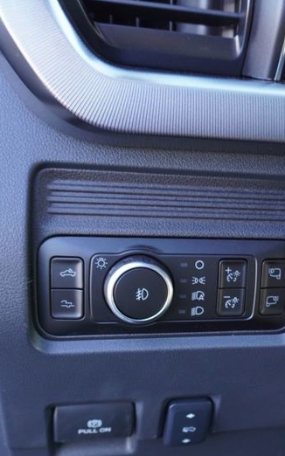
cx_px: 270
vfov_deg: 41.6
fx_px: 597
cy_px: 284
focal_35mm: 48
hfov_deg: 25.8
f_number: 4
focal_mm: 16
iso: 400
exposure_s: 1/60
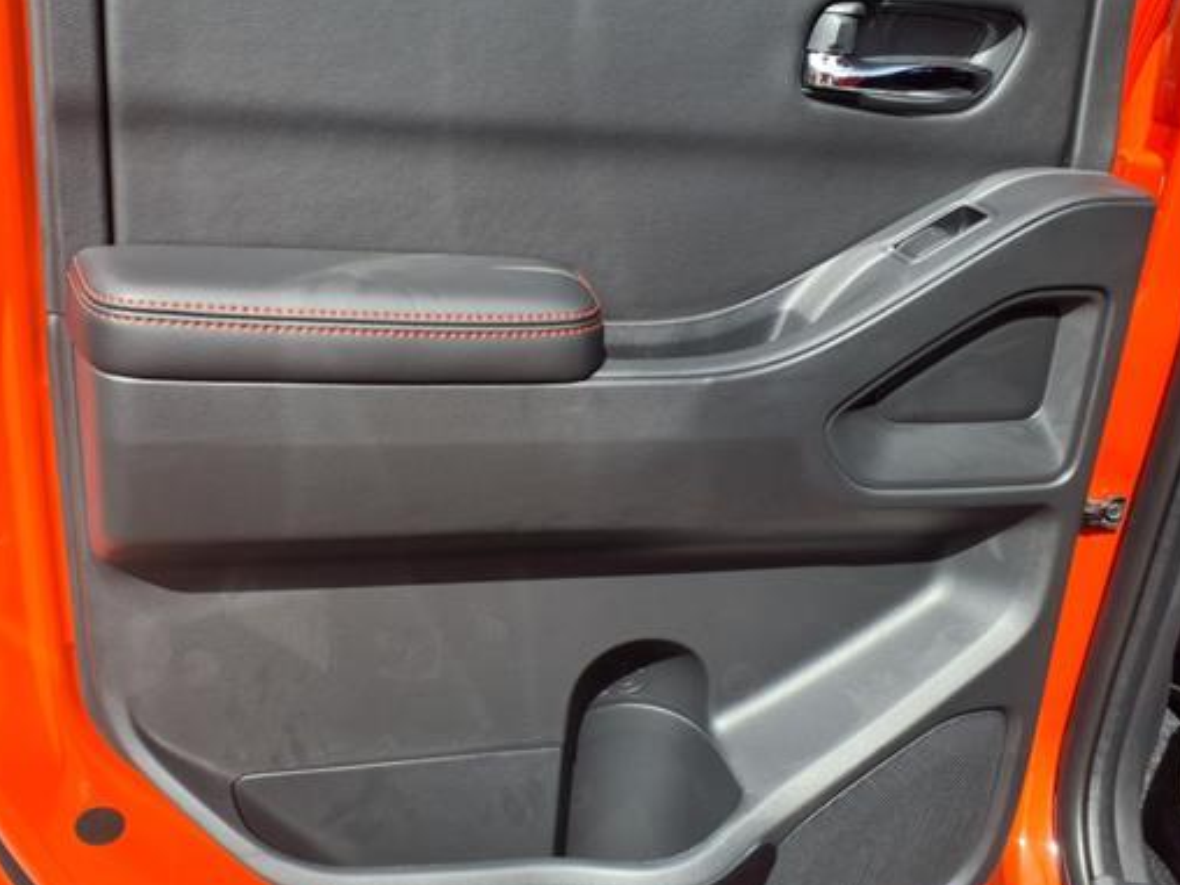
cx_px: 467
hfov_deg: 53.5
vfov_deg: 41.7
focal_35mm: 34
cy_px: 400
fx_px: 1159
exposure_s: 1/909
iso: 40
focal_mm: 3.58
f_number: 1.9
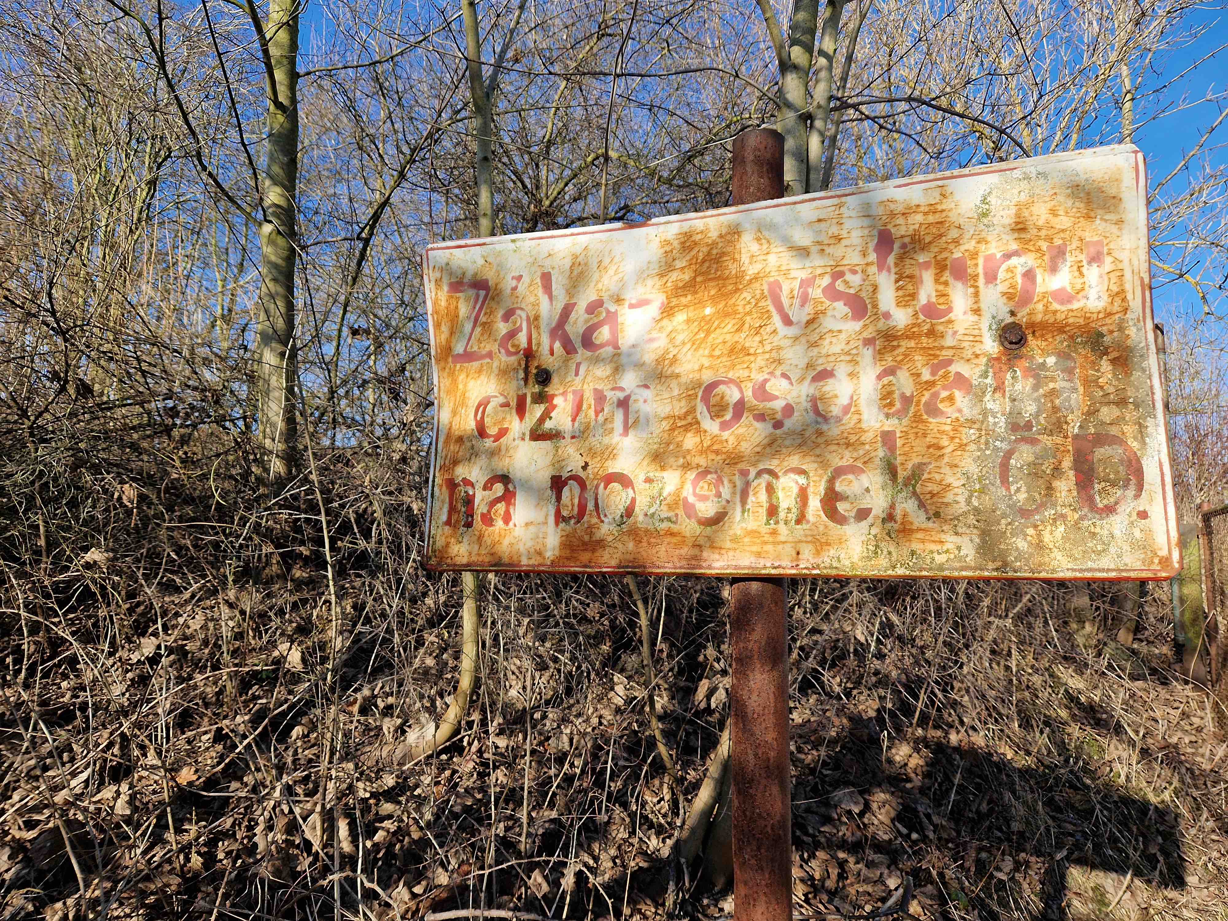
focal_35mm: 23
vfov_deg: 58.9
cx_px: 614
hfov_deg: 73.9
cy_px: 460
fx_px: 816
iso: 50
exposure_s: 1/860
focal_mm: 5.4
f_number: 1.8
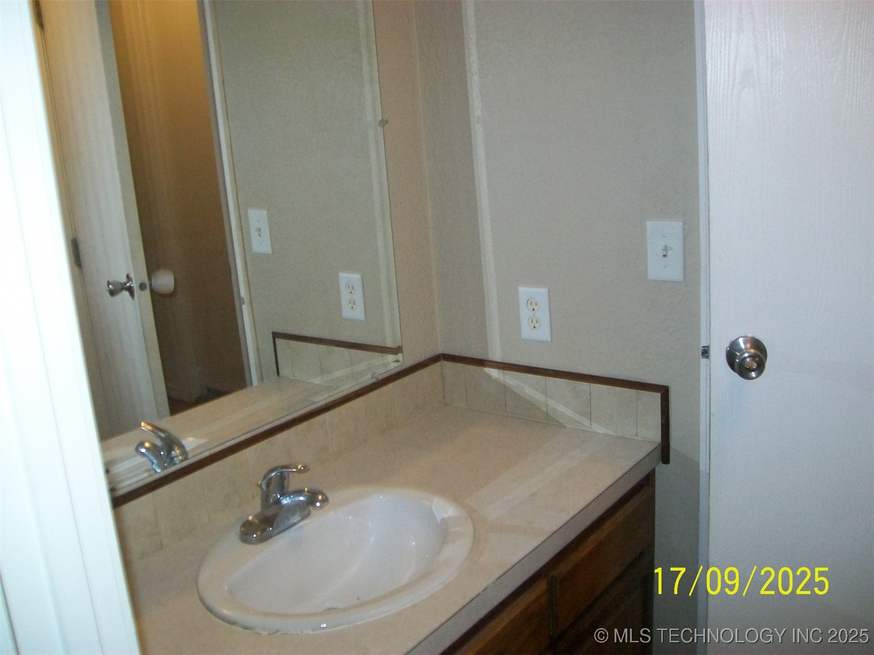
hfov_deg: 51.4
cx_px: 437
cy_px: 328
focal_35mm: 36
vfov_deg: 39.7
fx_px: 909
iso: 160
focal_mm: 6
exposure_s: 1/60
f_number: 2.7
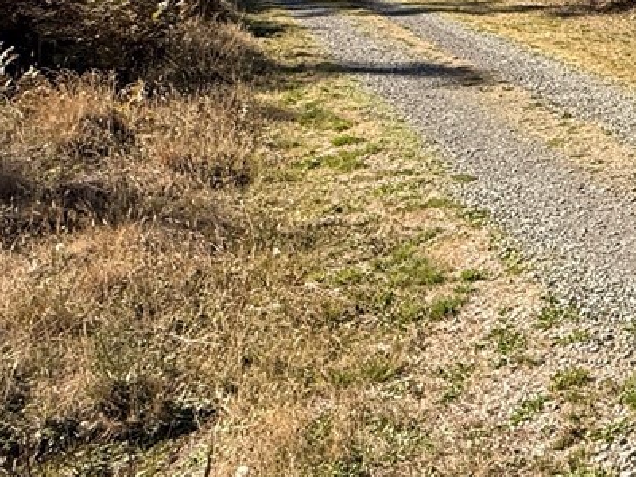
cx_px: 784
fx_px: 1029
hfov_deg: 29.1
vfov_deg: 23.9
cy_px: -86
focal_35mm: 56
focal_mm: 2.22
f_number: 2.2
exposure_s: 1/1259
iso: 50
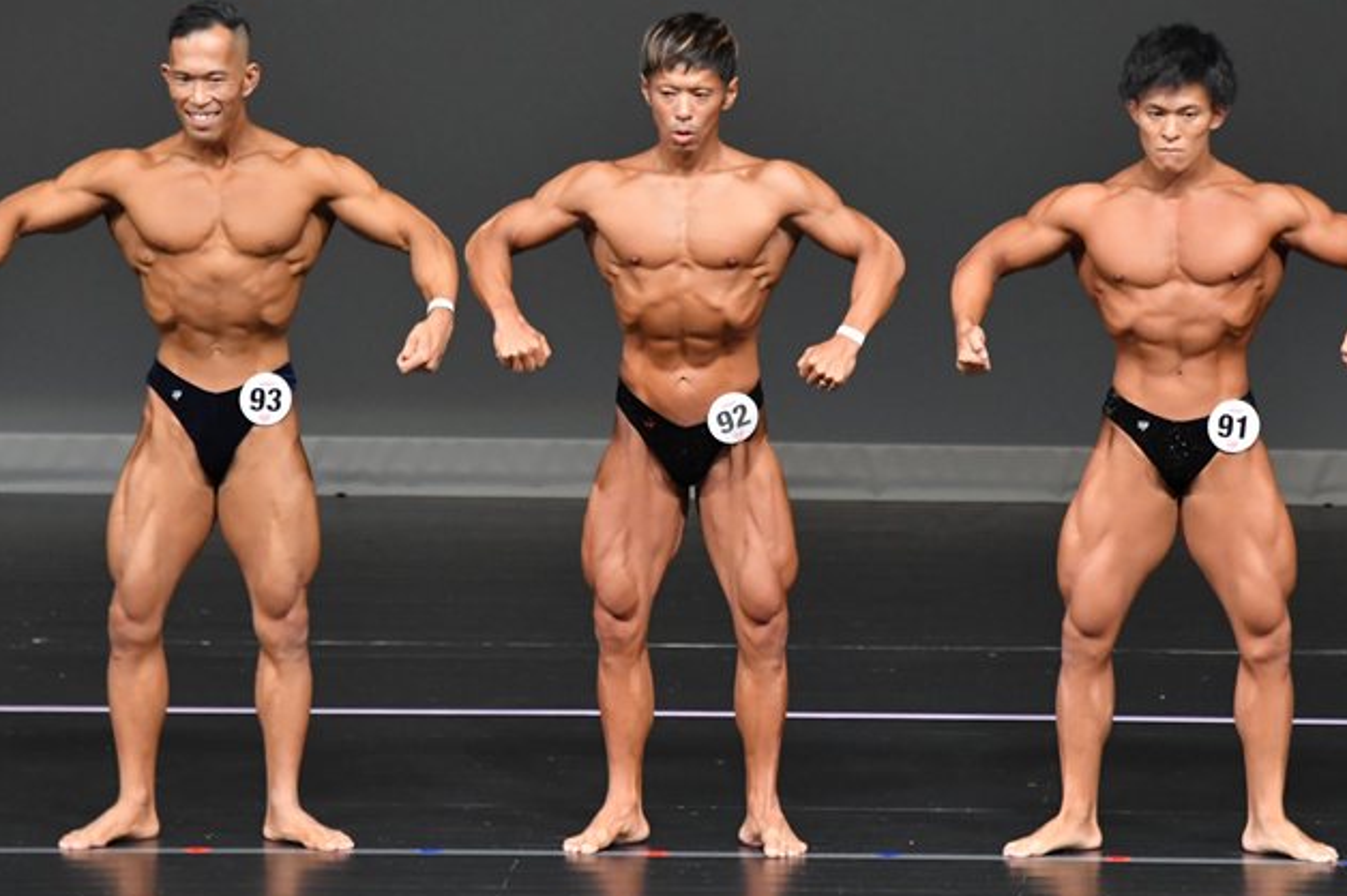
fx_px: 14547
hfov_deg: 5.3
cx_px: 760
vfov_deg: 3.5
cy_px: 416
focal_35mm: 389
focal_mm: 210
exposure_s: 1/400
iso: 4000
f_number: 5.6
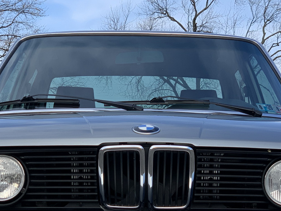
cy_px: 175
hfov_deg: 17.1
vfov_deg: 12.8
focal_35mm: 115
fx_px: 934
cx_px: 136
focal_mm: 6
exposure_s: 1/475
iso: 16
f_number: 2.4
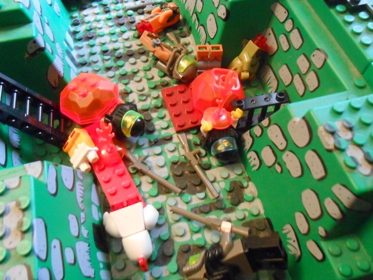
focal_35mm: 32
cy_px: 135
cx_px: 176
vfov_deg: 44.2
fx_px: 345
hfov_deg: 56.8
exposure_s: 1/3
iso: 800
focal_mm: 5.3
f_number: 3.8
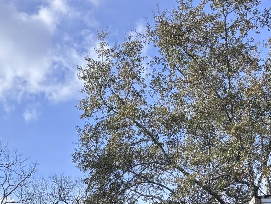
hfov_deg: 19.6
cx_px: 55
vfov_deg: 14.0
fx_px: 775
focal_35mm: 99
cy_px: 305
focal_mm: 5.96
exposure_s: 1/1912
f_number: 1.6
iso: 50
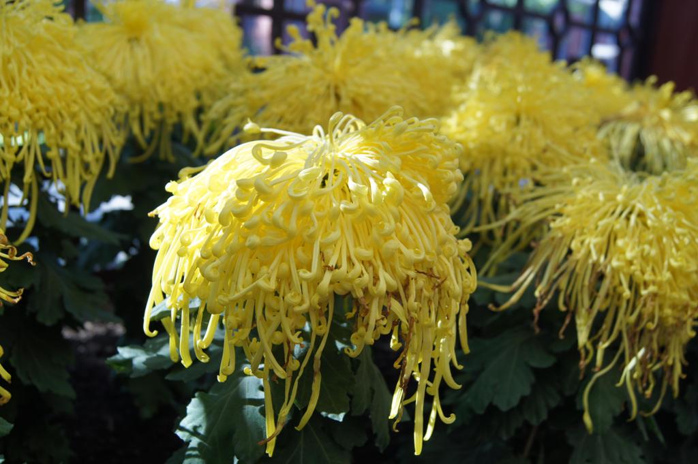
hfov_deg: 49.6
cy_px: 232
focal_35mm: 39
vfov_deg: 34.2
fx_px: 756
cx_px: 349
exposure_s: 1/60
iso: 100
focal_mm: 26
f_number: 5
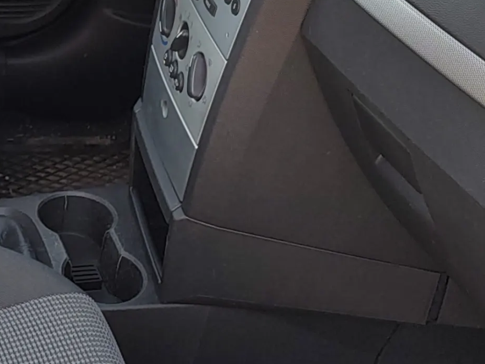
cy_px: 124
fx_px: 1219
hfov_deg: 21.5
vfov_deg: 16.9
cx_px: -35
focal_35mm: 87
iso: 100
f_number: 1.8
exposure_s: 1/122
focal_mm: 5.56
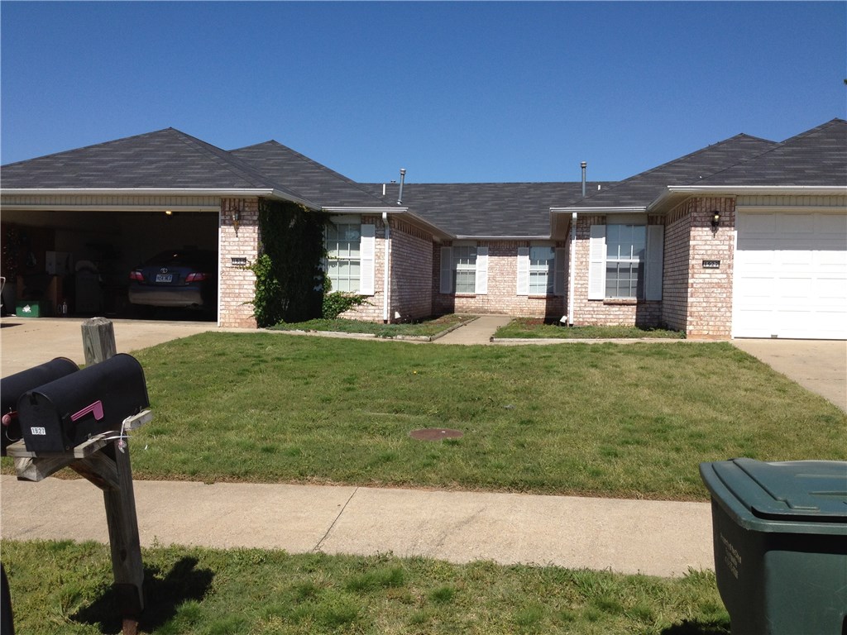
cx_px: 424
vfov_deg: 40.7
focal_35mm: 35
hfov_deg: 52.6
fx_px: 856
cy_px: 318
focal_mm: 4.28
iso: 64
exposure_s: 1/2304
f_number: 2.4
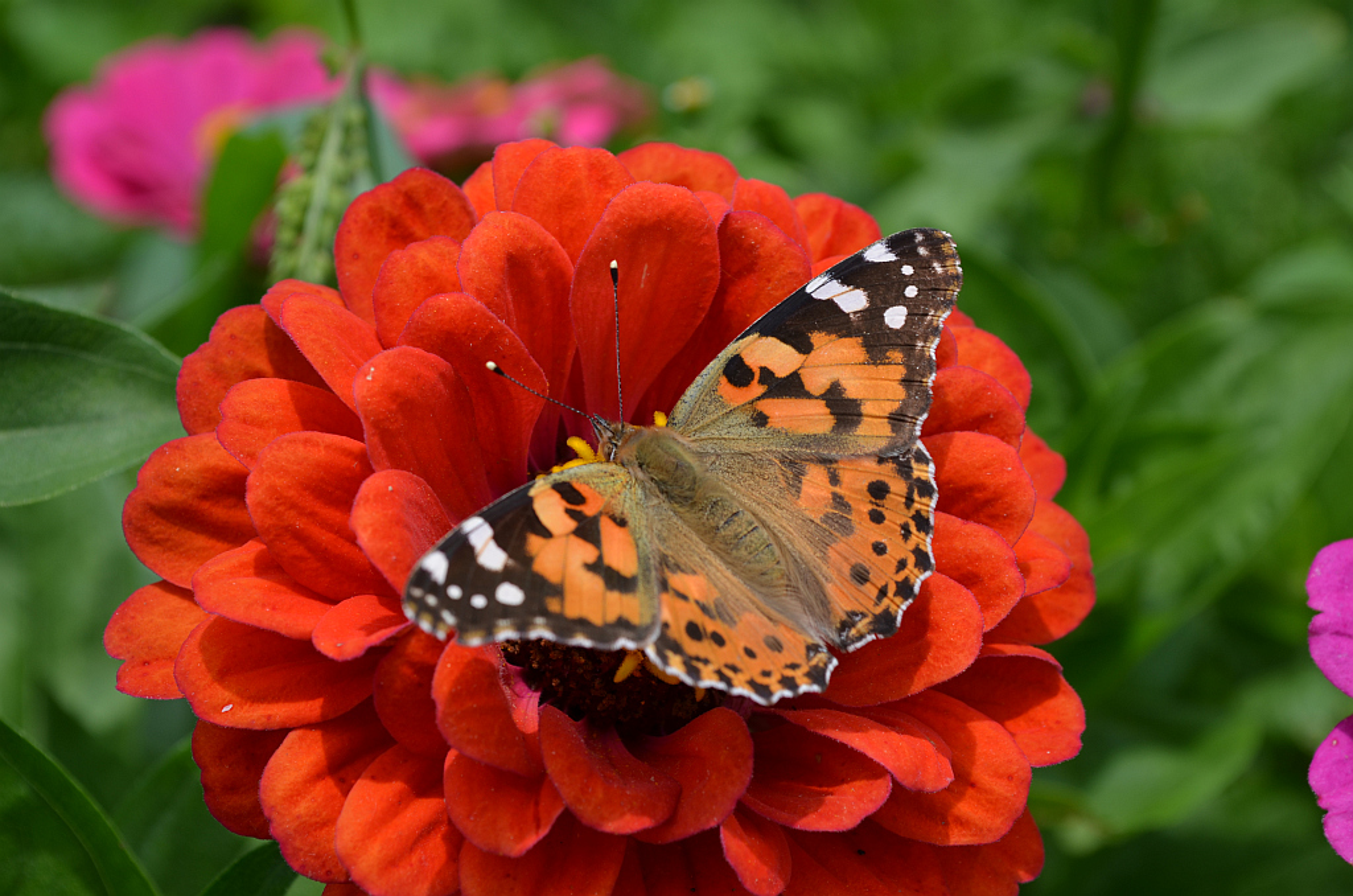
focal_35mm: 82
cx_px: 676
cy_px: 448
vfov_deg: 16.5
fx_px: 3094
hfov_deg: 24.7
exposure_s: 1/250
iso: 100
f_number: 8
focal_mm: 55
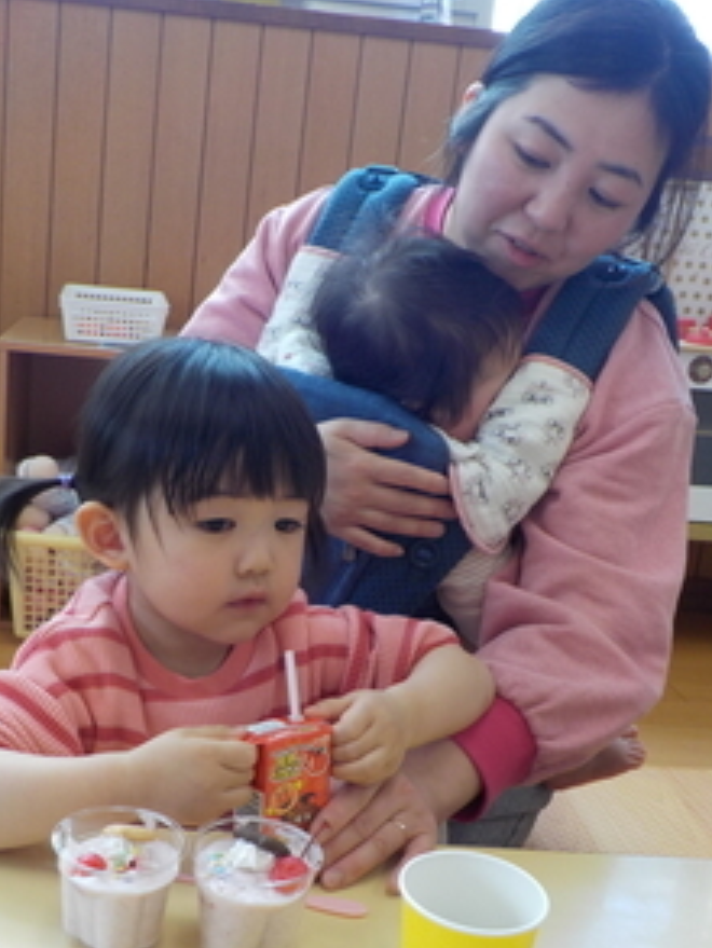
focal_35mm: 41
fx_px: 1124
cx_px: 262
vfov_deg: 45.6
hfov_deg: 35.0
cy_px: 553
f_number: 3.3
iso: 125
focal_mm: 4.1
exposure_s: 1/80
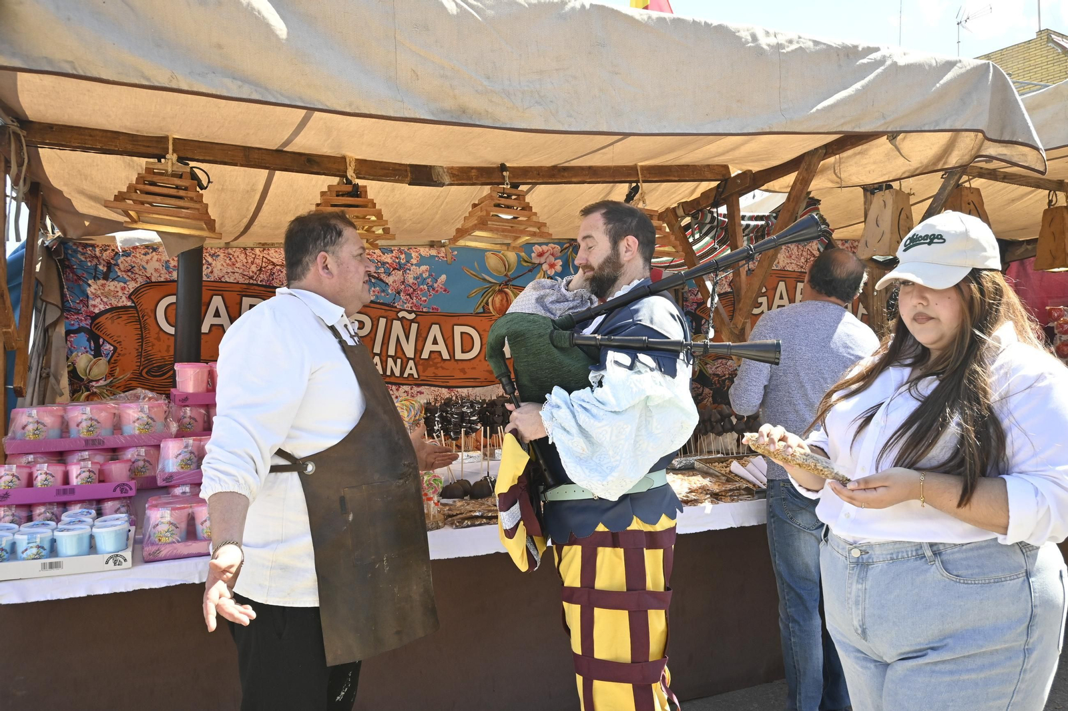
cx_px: 534
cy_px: 356
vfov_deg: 42.6
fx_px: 912
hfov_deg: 60.7
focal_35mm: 31
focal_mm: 20.5
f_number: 6.3
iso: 500
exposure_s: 1/400
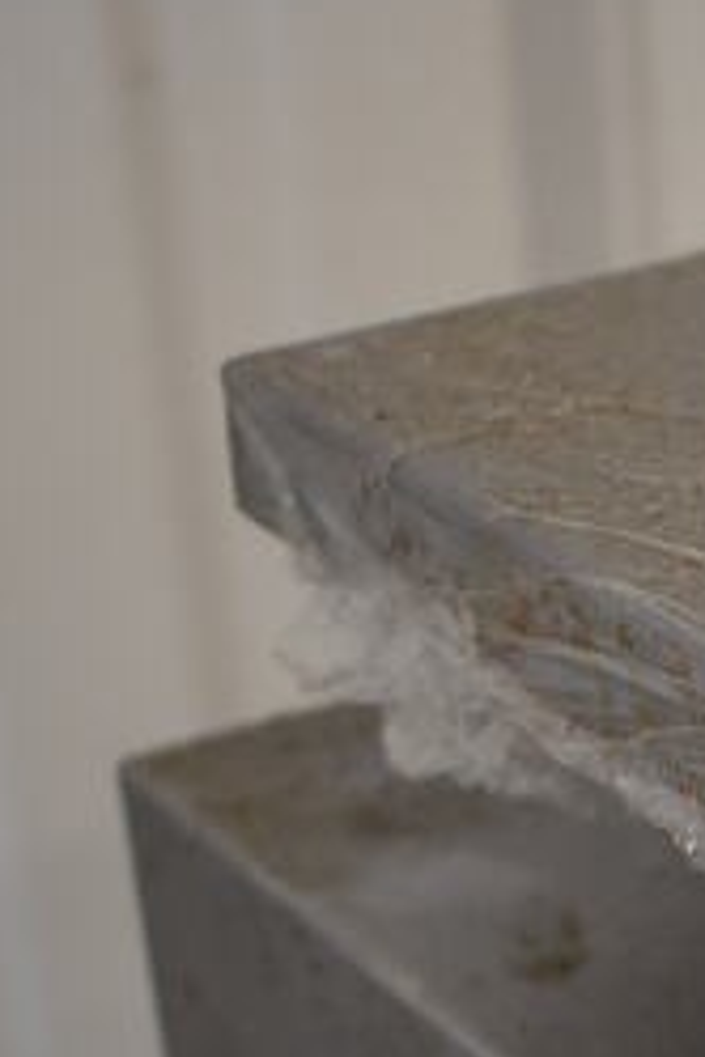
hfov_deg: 10.6
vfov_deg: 16.2
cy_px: 1271
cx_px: 1278
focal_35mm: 121
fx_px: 3554
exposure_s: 1/125
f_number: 3.8
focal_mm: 22
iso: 800
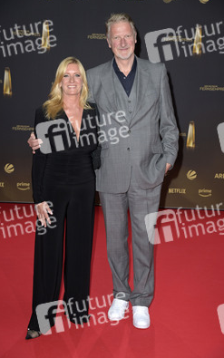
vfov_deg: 30.6
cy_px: 178
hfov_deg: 19.4
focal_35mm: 67
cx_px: 109
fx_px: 654
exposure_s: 1/250
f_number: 5
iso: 1000
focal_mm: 65
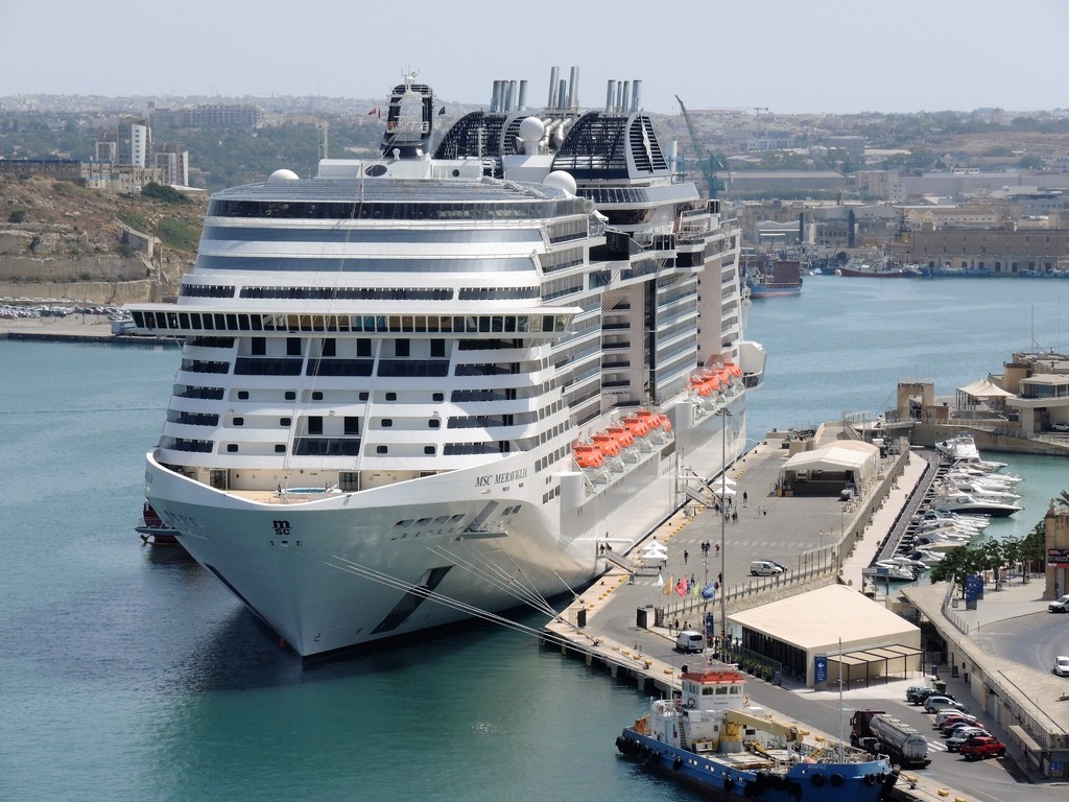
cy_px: 401
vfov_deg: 11.0
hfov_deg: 14.6
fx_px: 4169
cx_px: 534
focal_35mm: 135
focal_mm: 28.4
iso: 400
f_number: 7.1
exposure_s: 1/1250
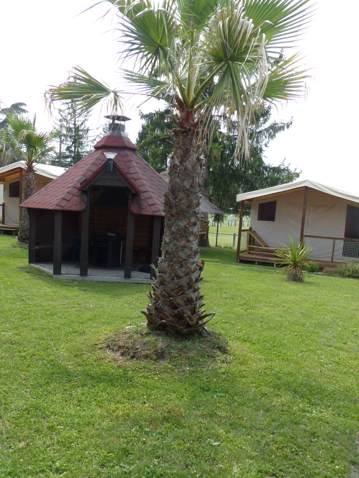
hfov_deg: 38.7
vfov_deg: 49.9
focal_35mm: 37
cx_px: 171
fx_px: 512
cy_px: 276
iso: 100
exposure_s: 1/500
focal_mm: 5.7
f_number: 4
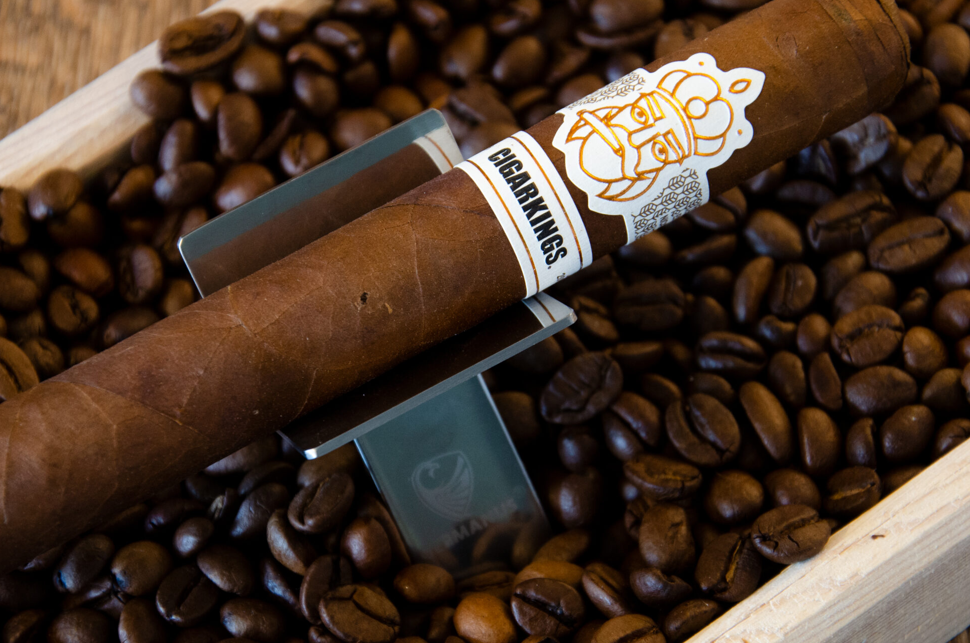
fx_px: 4276
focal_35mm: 159
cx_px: 459
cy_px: 284
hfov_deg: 12.9
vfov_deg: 8.6
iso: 800
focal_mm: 80
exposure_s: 1/30
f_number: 5.3
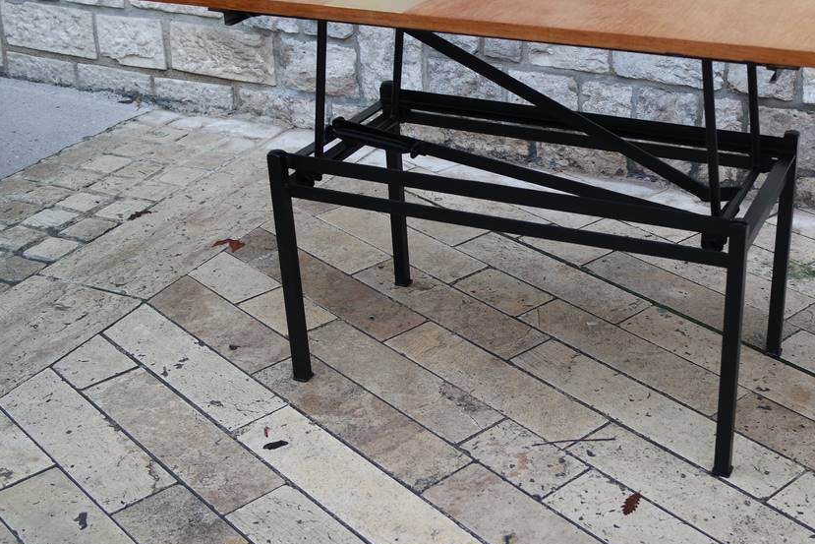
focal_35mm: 50
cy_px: 252
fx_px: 1132
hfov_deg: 39.1
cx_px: 549
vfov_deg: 27.0
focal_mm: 24
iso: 400
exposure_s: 1/50
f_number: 4
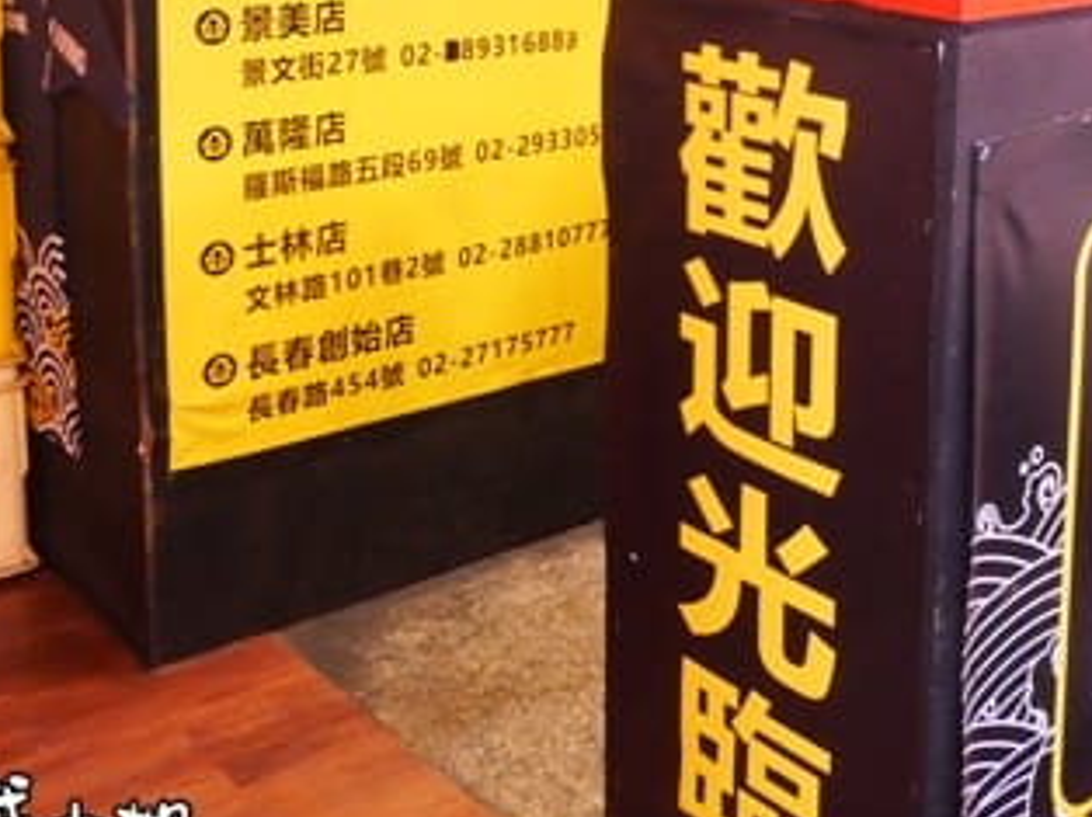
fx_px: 1608
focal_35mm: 51
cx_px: 781
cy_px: 3
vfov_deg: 27.0
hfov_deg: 36.9
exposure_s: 1/5
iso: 3200
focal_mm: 12
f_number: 10
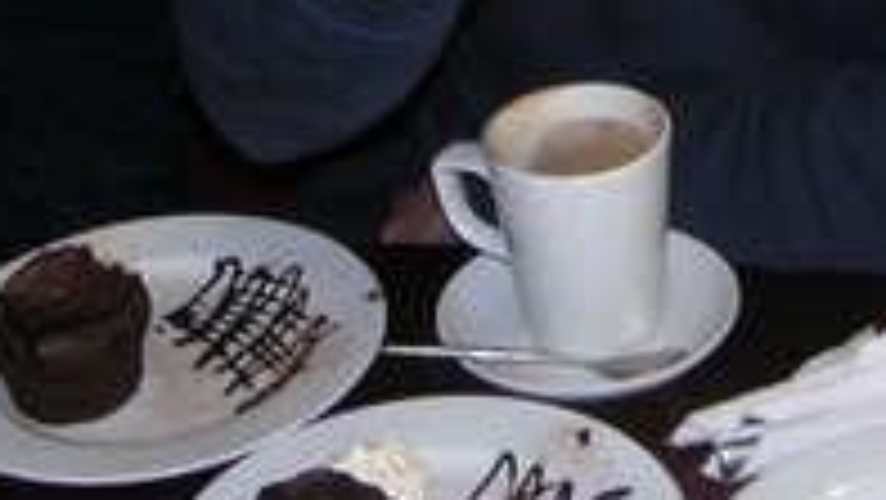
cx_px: 708
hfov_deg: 20.1
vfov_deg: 11.2
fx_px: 2468
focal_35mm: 105
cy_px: -221
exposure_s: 1/45
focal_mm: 6
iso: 160
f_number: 2.8
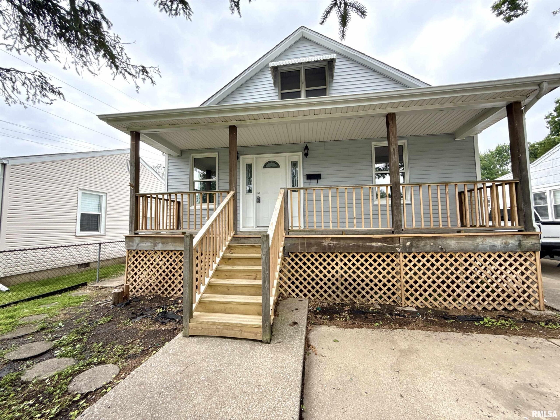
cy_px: 210
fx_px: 226
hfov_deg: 102.1
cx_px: 280
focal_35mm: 14
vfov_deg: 85.7
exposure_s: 1/346
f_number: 2.2
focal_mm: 2.22
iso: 50
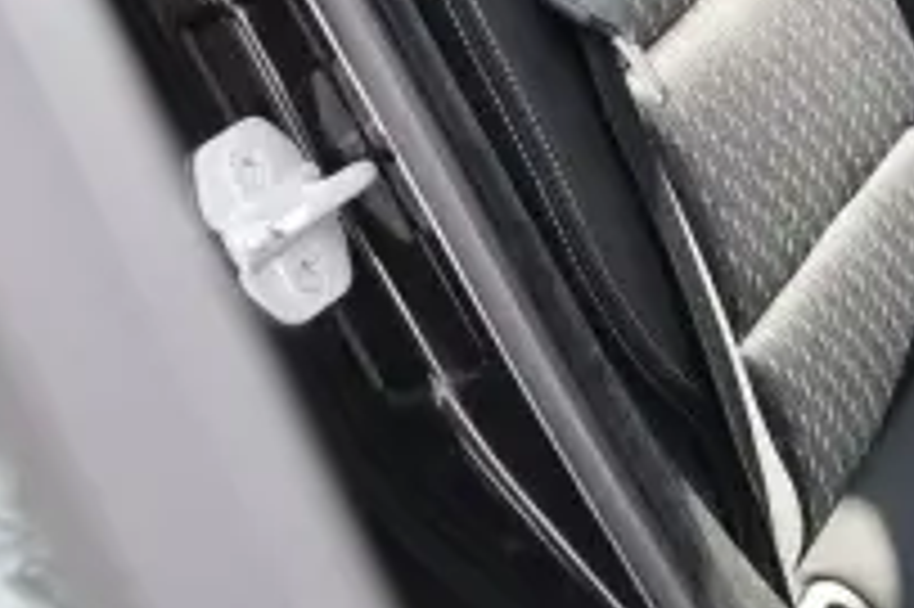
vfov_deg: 11.1
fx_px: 3044
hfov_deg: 15.9
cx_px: 1310
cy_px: -225
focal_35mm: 120
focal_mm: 25.4
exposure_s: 1/125
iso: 320
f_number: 4.5
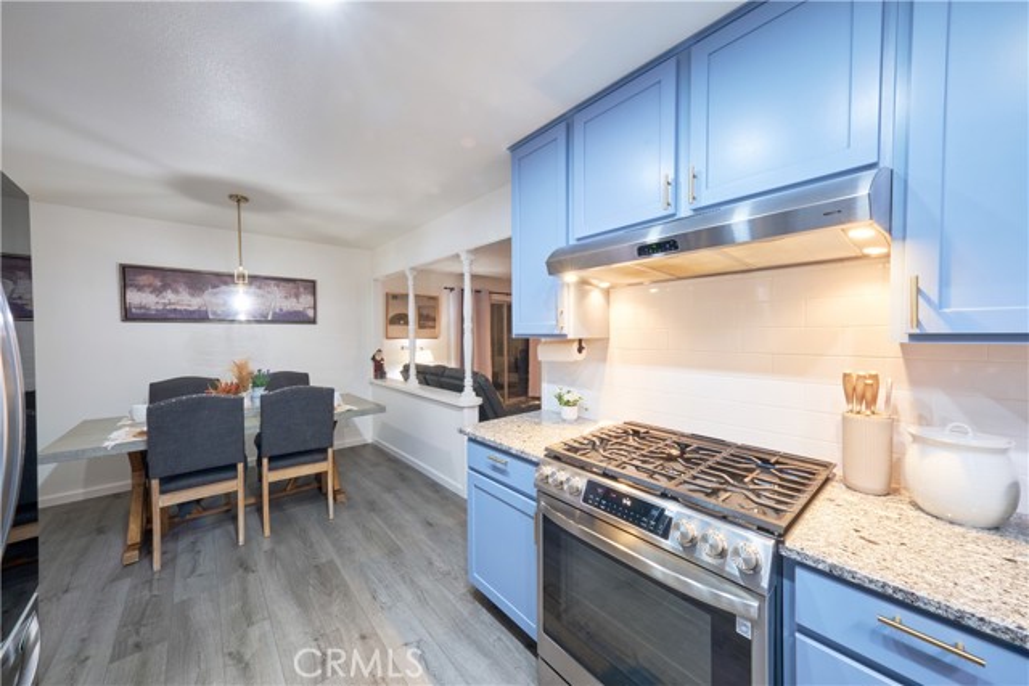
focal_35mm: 12
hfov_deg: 112.6
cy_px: 343
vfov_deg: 90.0
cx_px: 514
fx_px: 343
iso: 800
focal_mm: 8
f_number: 16
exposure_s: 1/13
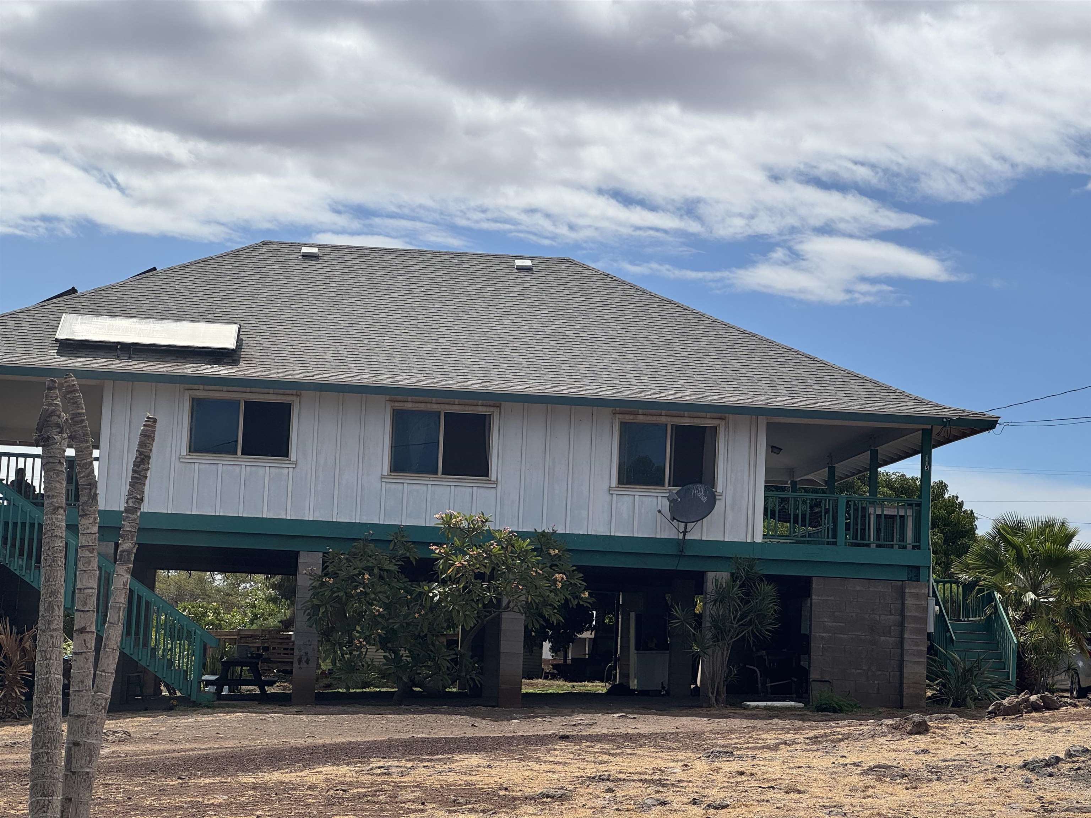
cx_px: 546
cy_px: 409
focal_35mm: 77
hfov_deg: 25.3
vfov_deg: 19.1
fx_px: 2427
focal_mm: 9
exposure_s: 1/1468
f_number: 2.8
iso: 25
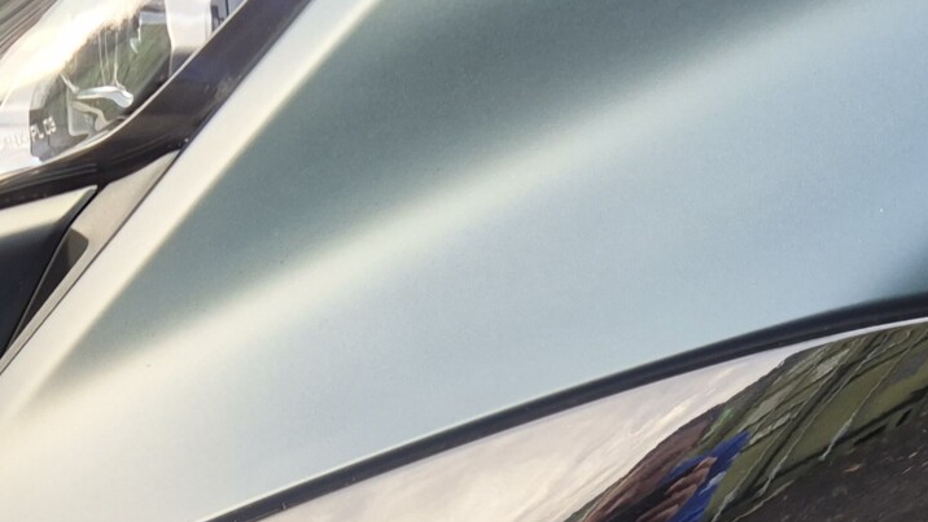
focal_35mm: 70
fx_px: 1723
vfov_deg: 16.1
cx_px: 465
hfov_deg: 30.1
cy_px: 733
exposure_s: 1/180
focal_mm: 5.4
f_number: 1.8
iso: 160
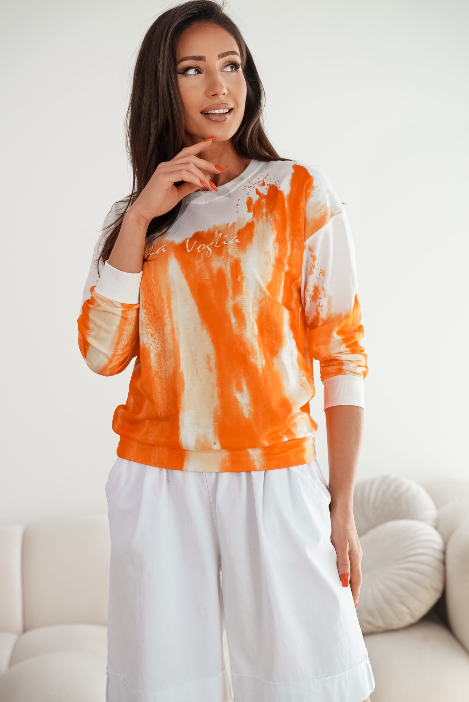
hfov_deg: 20.5
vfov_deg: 30.3
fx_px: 1296
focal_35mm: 66
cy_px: 351
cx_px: 234
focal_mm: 66.4
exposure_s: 1/320
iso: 500
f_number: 4
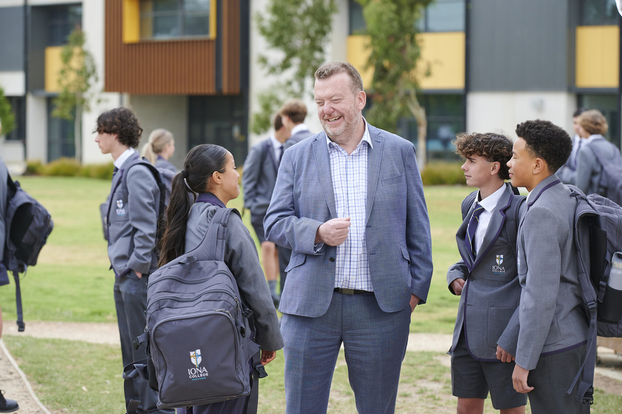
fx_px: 2245
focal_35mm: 130
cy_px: 207
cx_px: 311
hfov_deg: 15.8
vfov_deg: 10.5
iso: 800
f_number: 4.5
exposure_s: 1/640
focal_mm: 130
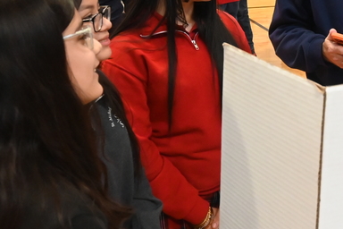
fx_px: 610
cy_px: 39
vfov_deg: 20.9
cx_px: 307
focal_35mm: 64
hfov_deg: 30.1
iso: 4000
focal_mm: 16
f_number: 4.5
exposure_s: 1/160
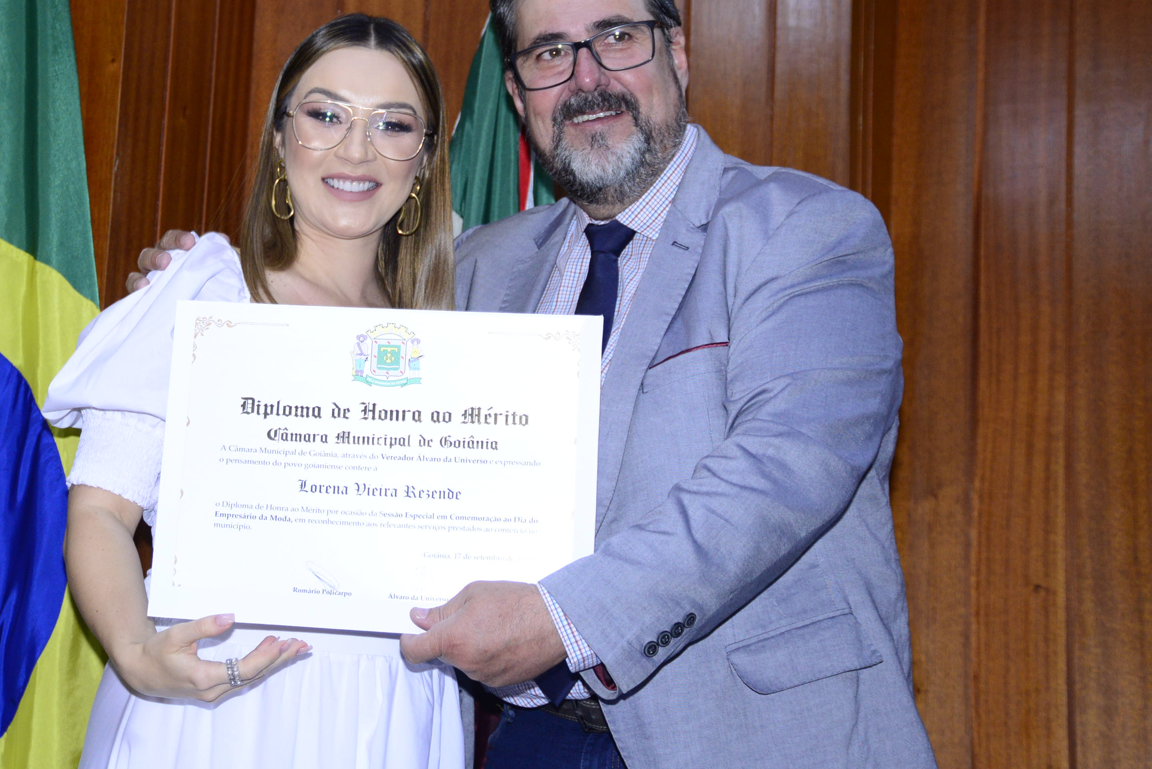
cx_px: 481
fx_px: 2689
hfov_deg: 24.2
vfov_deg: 16.3
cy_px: 296
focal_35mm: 84
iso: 2000
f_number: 5
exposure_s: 1/125
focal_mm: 65
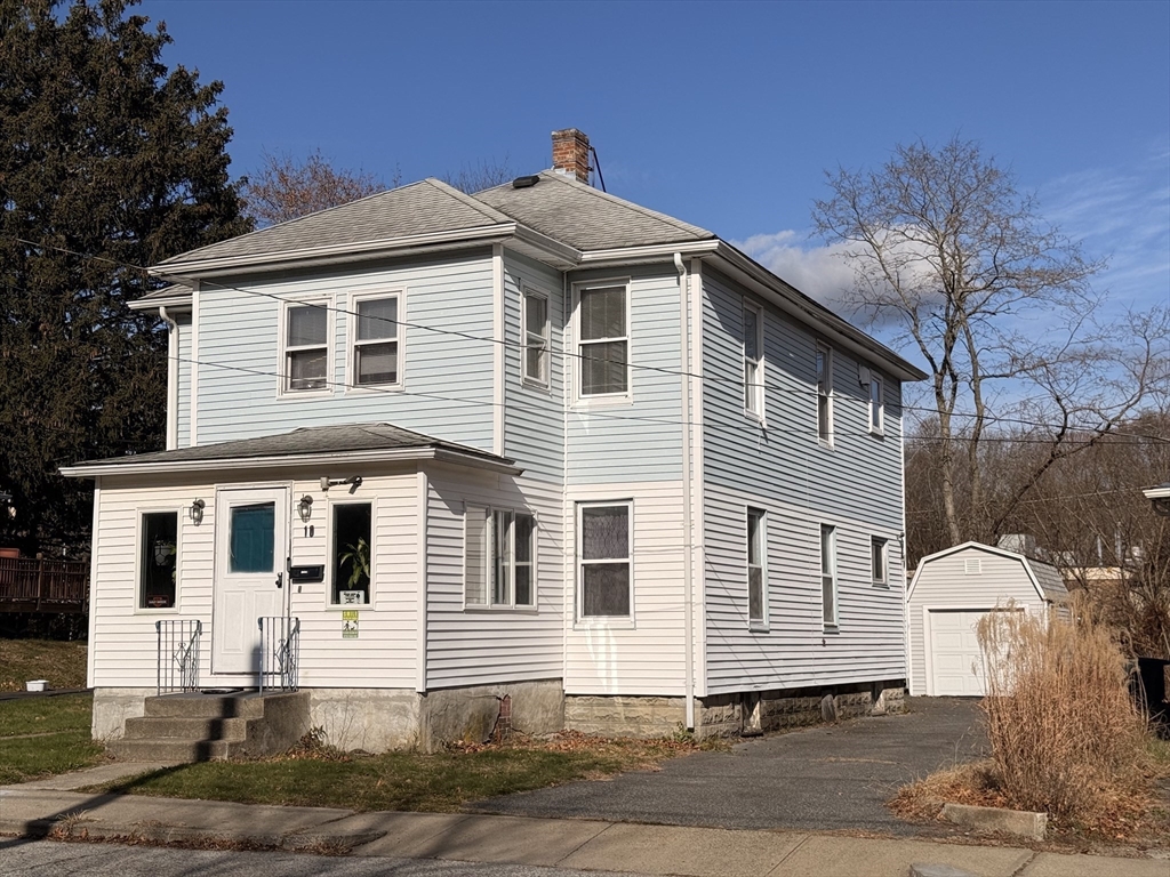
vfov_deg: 30.3
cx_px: 585
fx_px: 1622
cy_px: 438
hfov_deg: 39.7
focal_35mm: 48
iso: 50
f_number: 1.78
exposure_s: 1/13333
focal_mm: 6.76
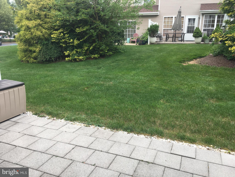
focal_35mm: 29
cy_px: 88
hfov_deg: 61.7
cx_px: 118
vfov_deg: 48.2
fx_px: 197
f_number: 2.2
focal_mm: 4.15
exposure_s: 1/120
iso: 25
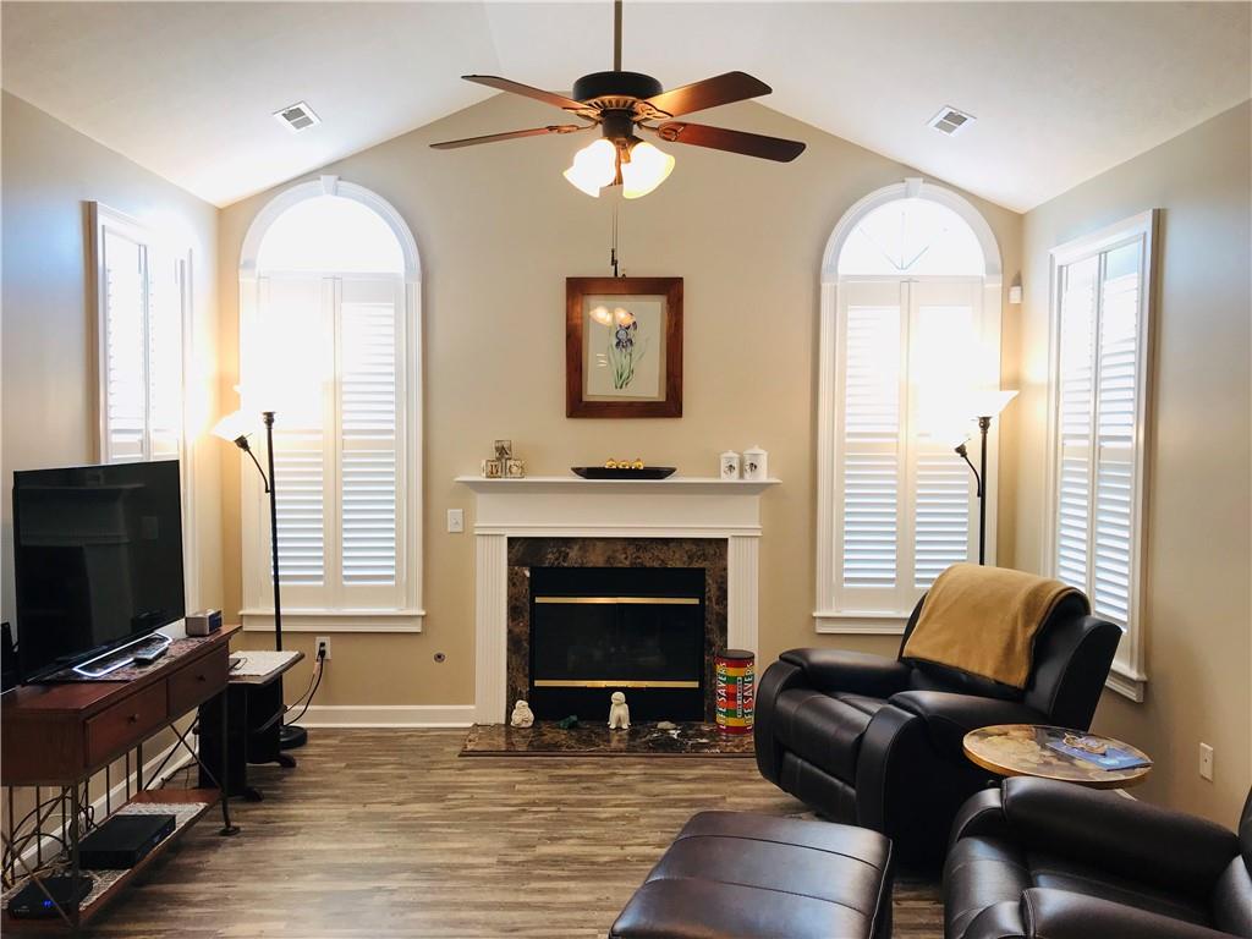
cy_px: 470
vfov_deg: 49.7
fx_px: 1013
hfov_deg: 63.4
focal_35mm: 28
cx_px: 626
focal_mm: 3.99
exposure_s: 1/30
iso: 32
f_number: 1.8
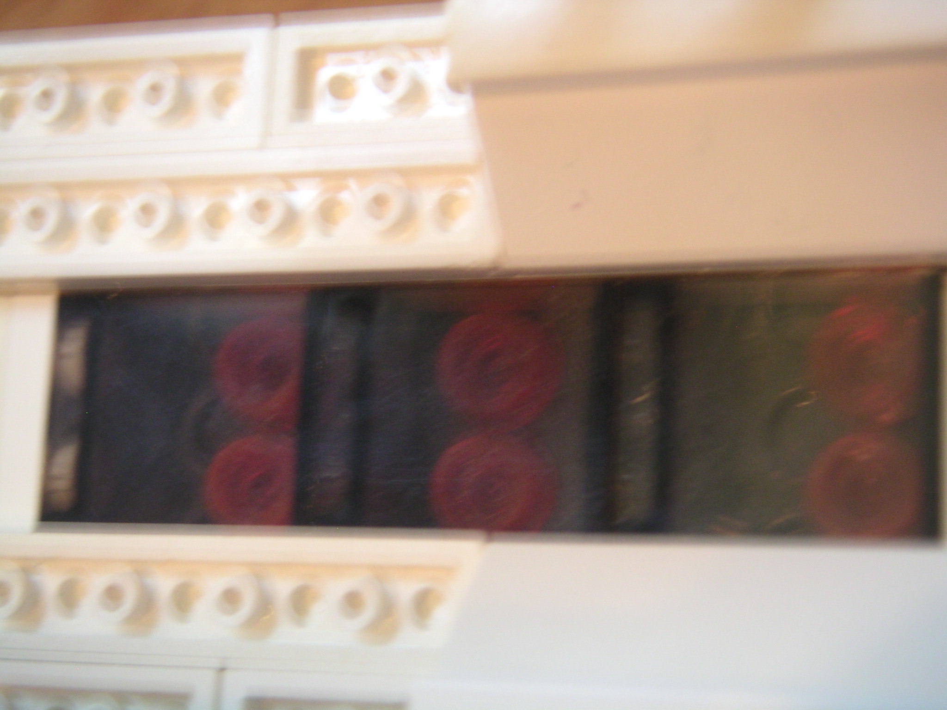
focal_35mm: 78
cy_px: 355
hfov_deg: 25.0
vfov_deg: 18.9
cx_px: 474
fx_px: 2134
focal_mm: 12.1
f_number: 3.2
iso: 100
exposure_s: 1/2
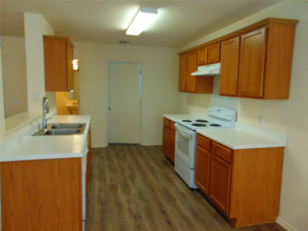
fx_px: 222
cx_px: 154
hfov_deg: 69.4
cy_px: 116
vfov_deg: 54.9
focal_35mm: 25
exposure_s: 1/30
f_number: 3
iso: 160
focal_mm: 4.5
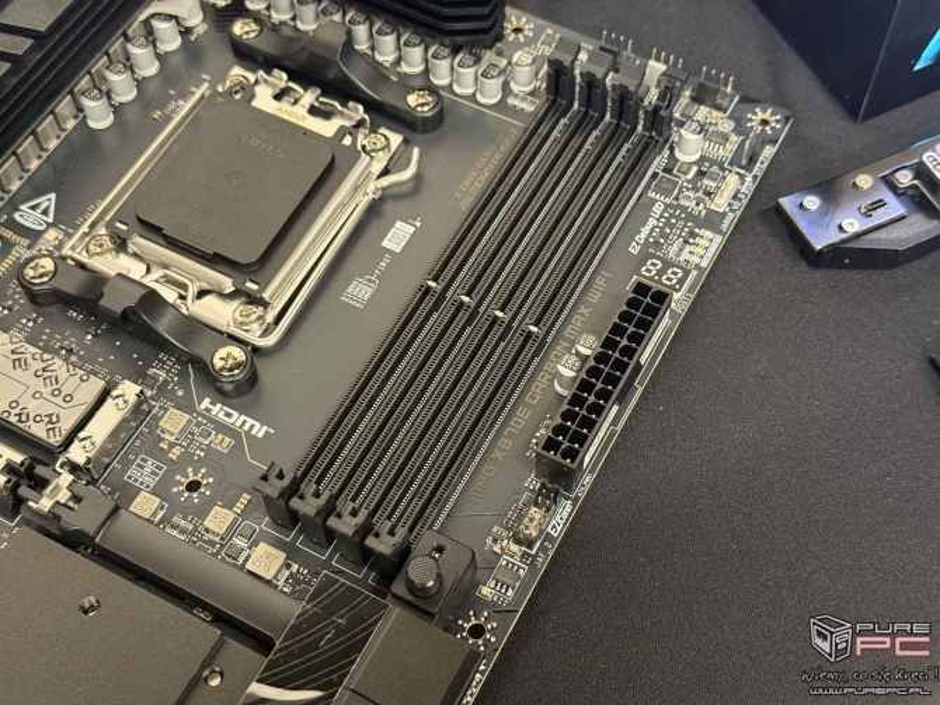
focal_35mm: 48
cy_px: 352
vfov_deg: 30.3
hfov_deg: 39.6
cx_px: 470
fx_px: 1304
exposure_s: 1/40
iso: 320
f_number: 1.78
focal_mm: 6.76
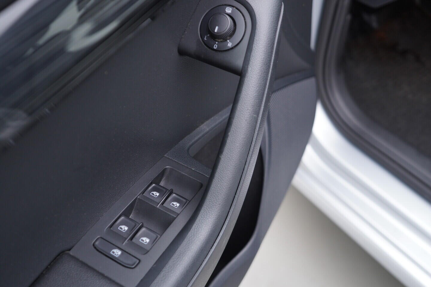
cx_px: 216
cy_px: 144
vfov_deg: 36.9
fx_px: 431
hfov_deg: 53.1
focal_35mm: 36
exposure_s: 1/40
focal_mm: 24
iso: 160
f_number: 2.8
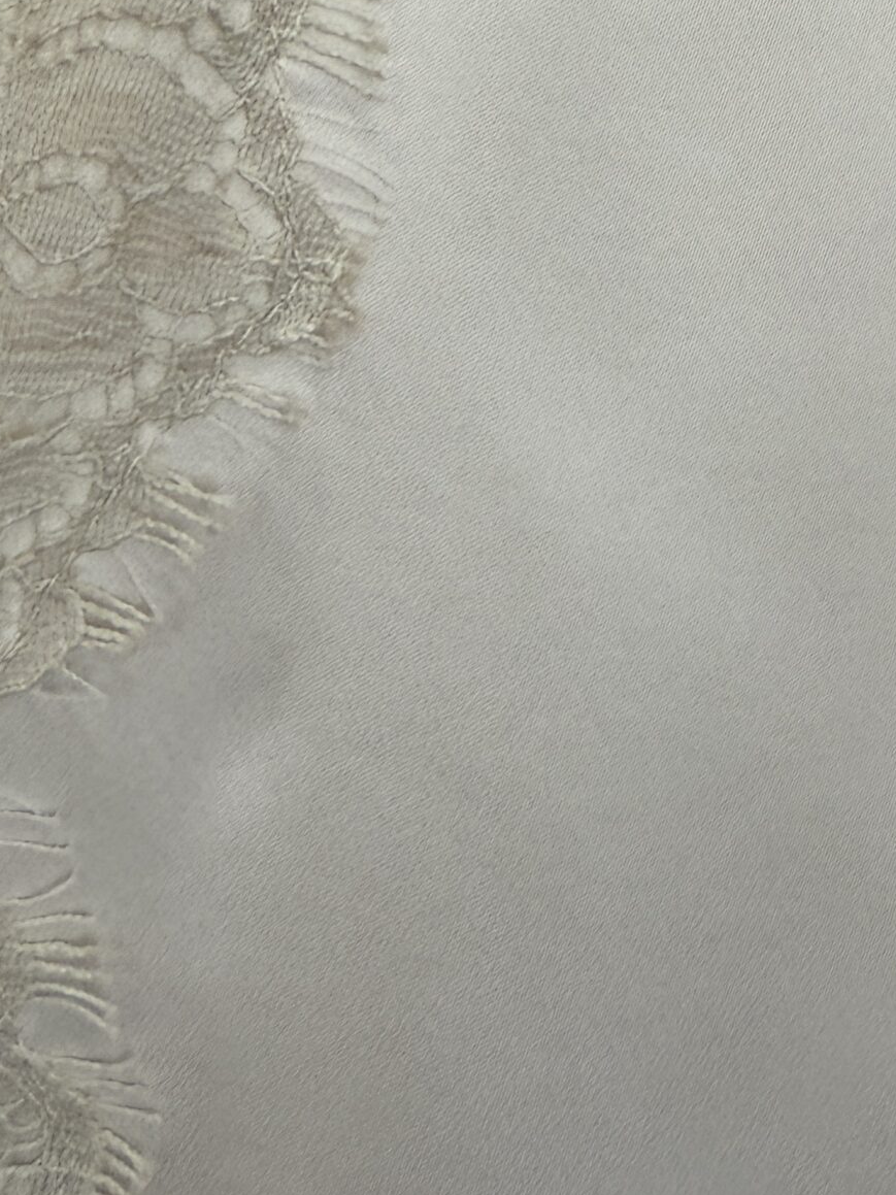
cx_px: 363
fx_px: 1829
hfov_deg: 27.5
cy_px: 53
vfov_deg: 33.6
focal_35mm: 53
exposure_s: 1/100
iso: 100
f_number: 2.2
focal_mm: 2.22
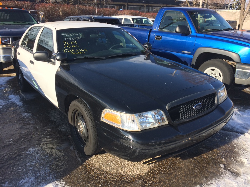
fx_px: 209
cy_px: 94
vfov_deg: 48.2
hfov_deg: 61.7
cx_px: 125
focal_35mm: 29
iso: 32
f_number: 2.2
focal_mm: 4.15
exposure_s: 1/1080
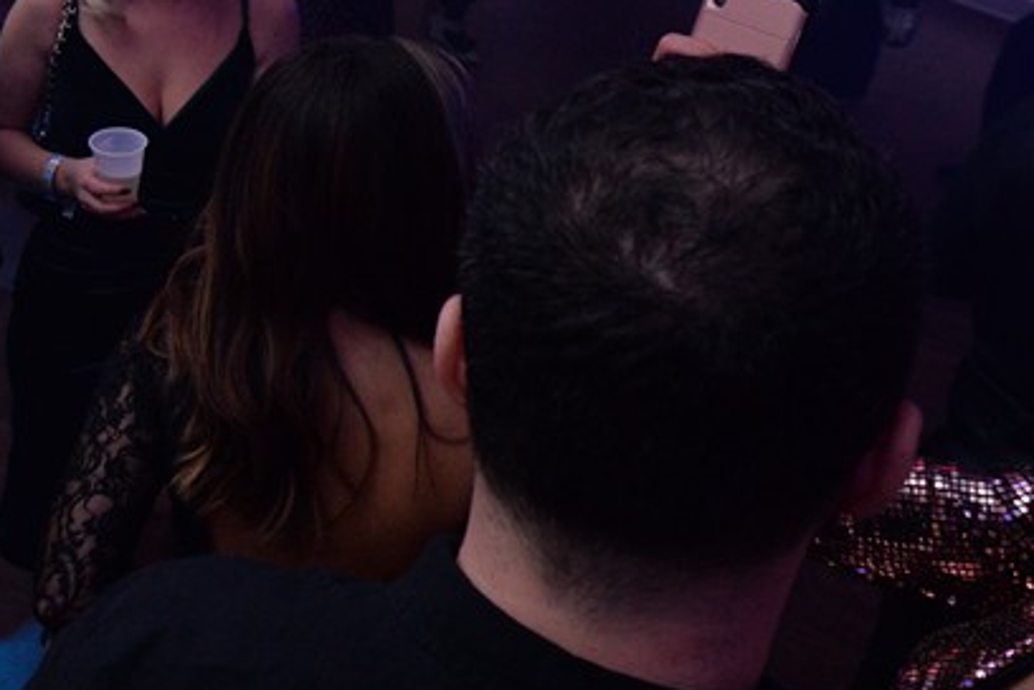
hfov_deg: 35.7
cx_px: -41
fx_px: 1407
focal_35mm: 49
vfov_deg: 26.8
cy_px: 105
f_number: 5
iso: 2000
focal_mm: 20
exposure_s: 1/60
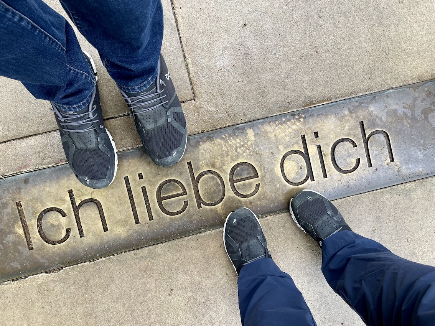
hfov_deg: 67.3
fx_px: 327
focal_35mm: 26
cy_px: 163
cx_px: 218
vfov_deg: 53.0
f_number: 1.6
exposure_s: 1/297
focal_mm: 5.1
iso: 32
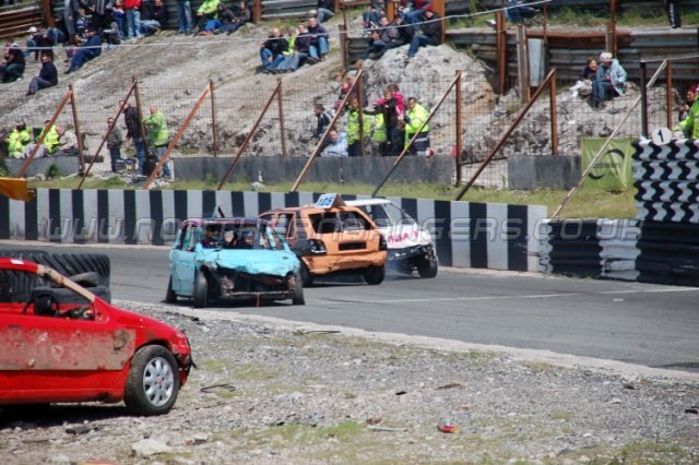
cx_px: 350
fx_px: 3377
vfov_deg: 7.9
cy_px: 232
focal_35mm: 174
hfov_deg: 11.8
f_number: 6
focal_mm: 116
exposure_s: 1/1000
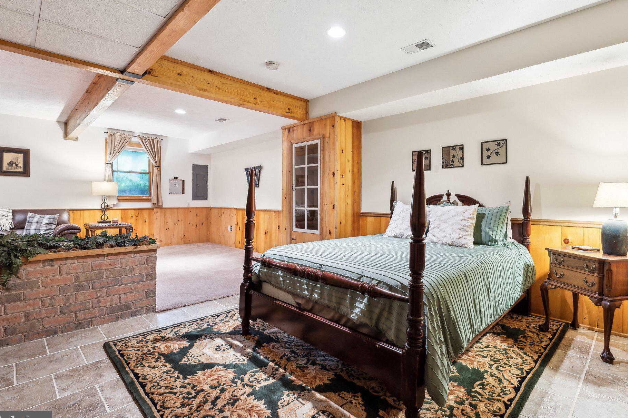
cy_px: 201
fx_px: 314
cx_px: 329
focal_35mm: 18
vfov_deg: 67.4
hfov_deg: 89.9
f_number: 8
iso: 200
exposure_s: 1
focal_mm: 16
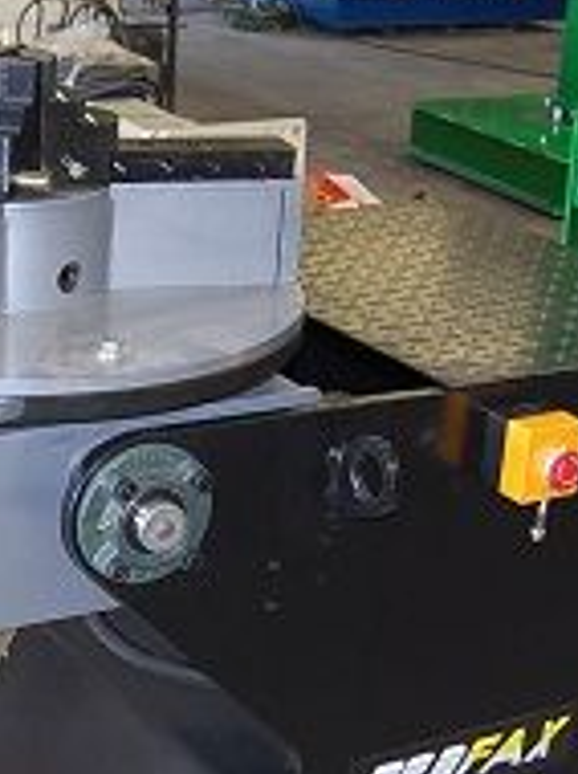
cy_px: 550
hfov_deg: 18.9
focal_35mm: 76
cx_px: 33
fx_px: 1696
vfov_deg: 25.5
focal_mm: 20
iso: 400
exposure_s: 1/60
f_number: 3.8
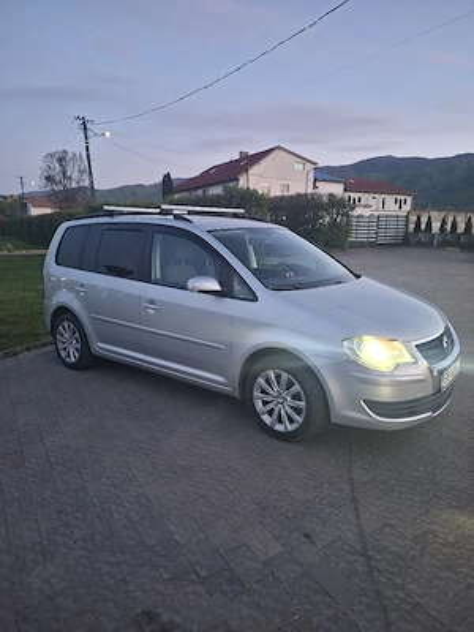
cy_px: 316
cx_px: 237
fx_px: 420
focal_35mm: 23
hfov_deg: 58.9
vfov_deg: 73.9
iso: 320
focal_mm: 5.54
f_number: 1.8
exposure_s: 1/33
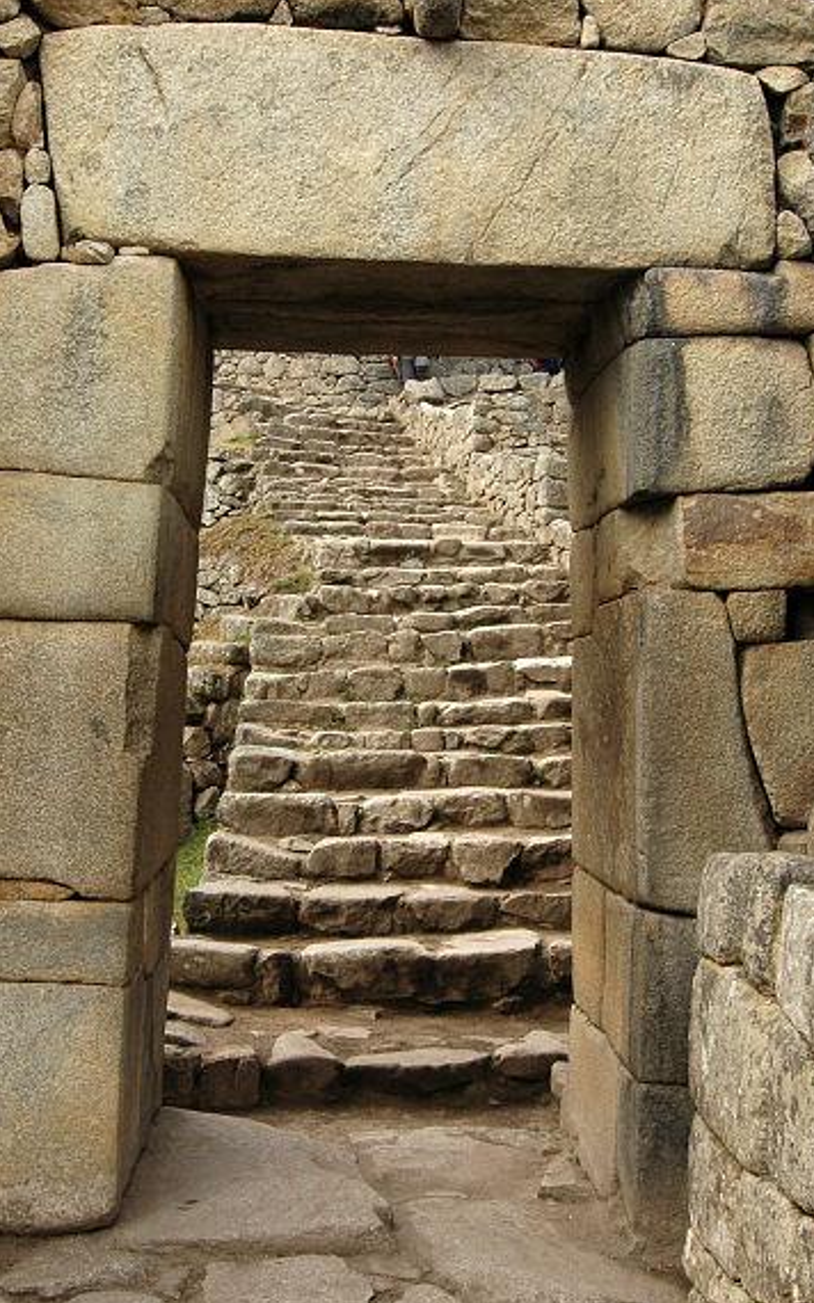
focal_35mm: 45
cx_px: 381
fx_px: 1598
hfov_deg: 28.6
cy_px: 647
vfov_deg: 44.4
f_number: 11
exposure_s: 1/200
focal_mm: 24
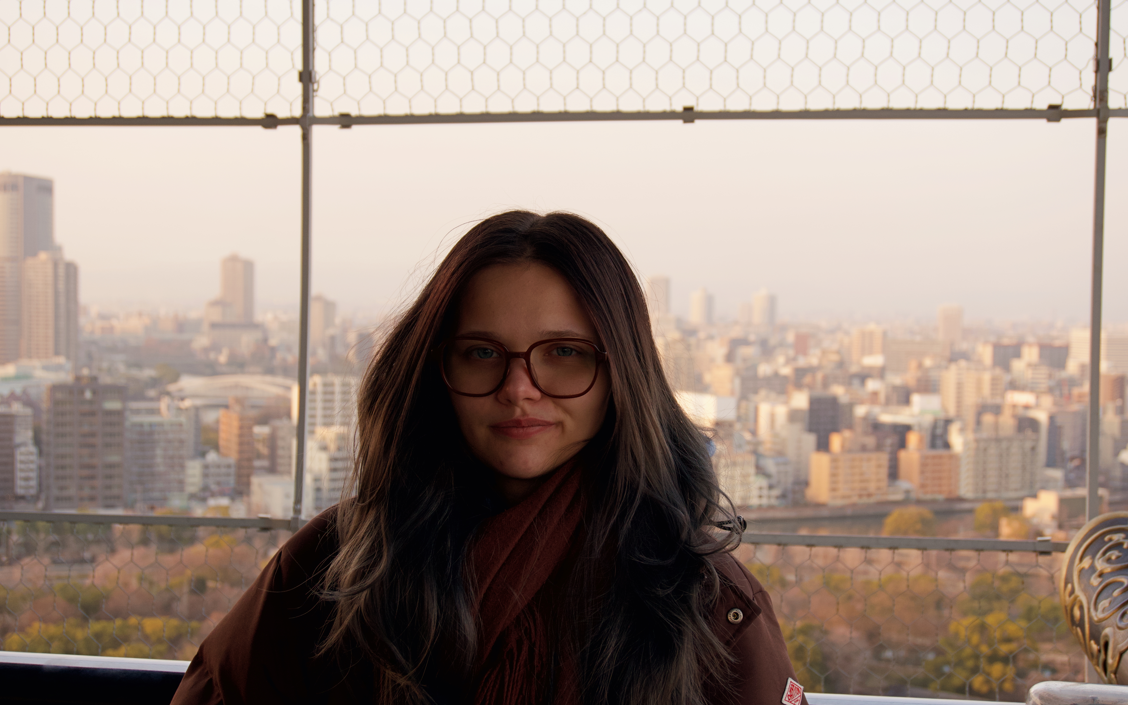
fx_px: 1537
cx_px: 564
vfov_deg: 25.8
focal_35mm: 50
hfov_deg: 40.3
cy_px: 388
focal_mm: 30
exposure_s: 1/125
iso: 200
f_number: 5.6
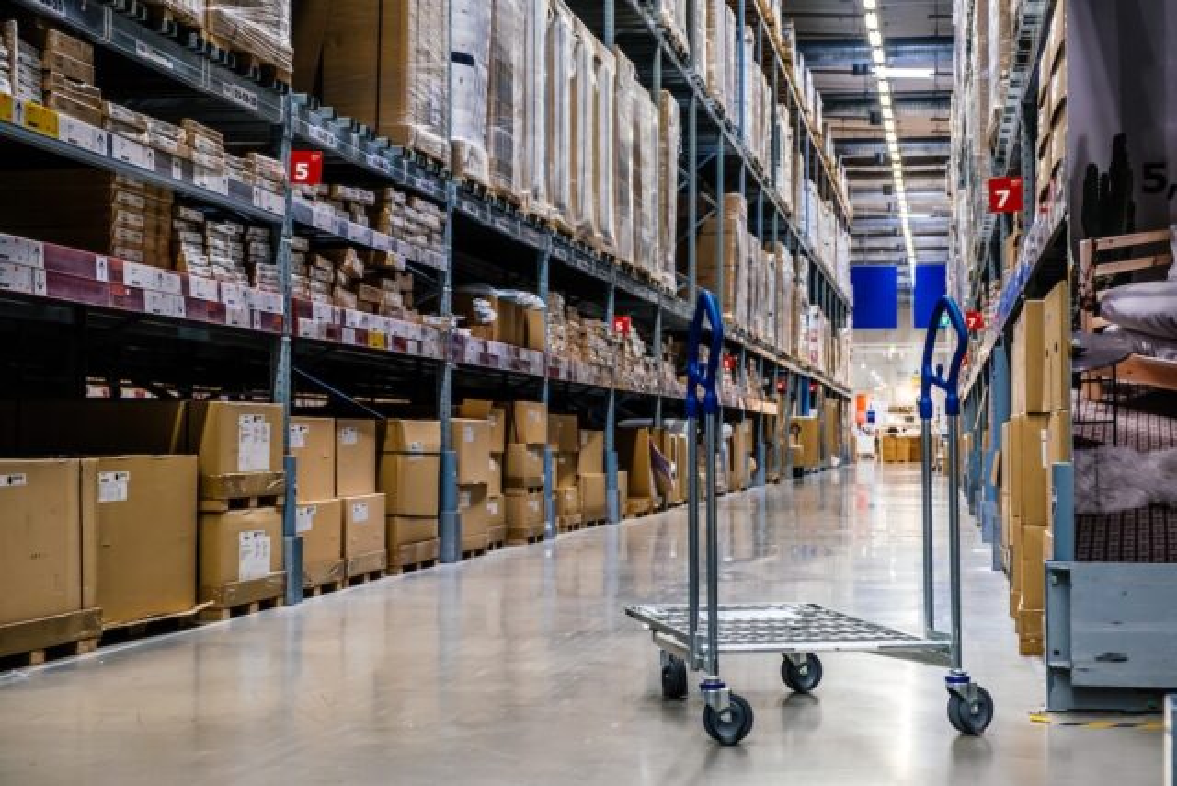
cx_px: 588
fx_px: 1831
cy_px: 393
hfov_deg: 35.6
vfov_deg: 24.2
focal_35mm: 56
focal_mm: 37.4
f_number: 3.6
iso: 500
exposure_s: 1/125
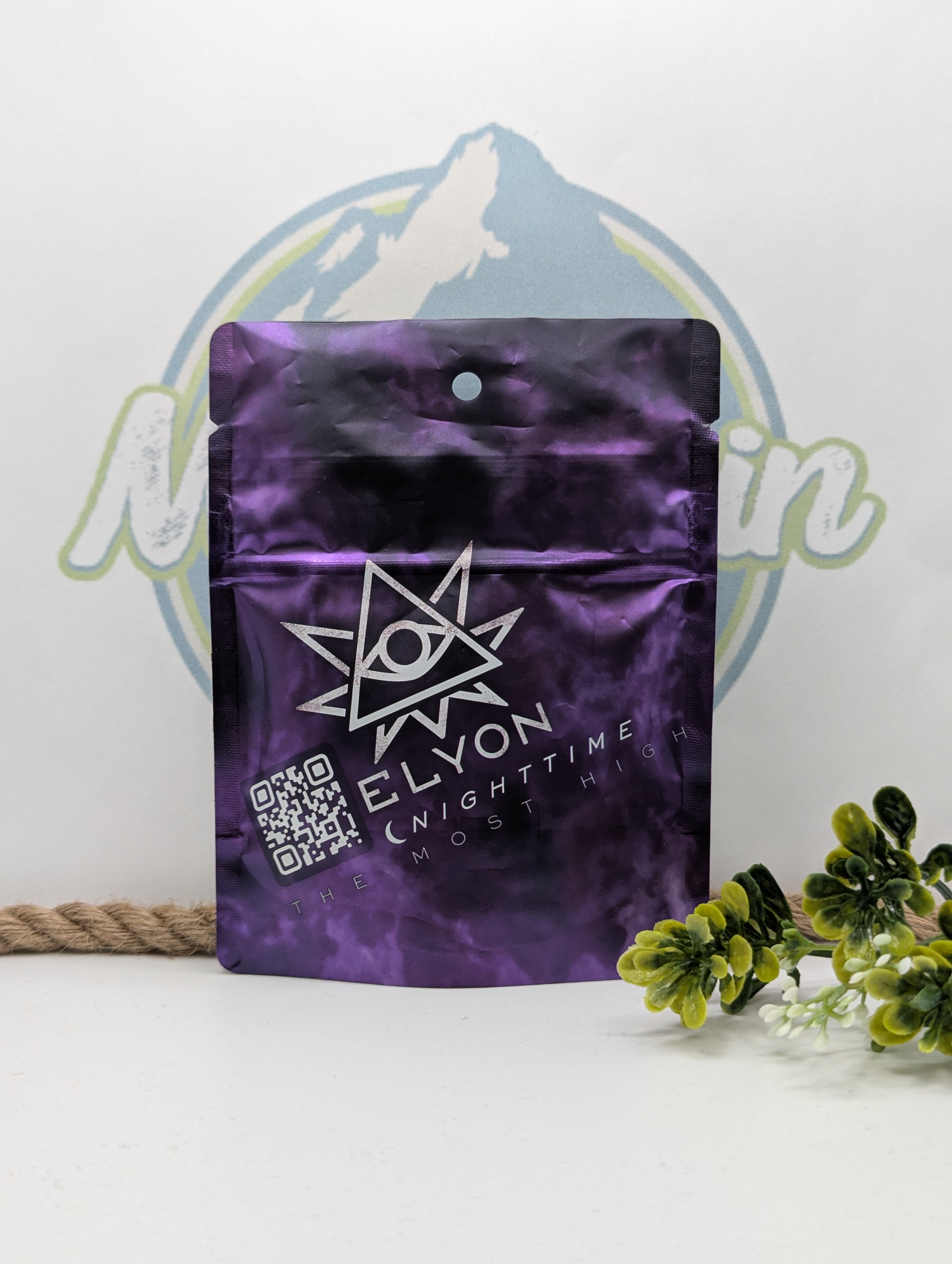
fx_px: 1756
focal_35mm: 48
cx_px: 476
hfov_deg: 30.3
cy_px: 632
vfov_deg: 39.6
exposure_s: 1/193
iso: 48
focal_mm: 6.81
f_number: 1.85
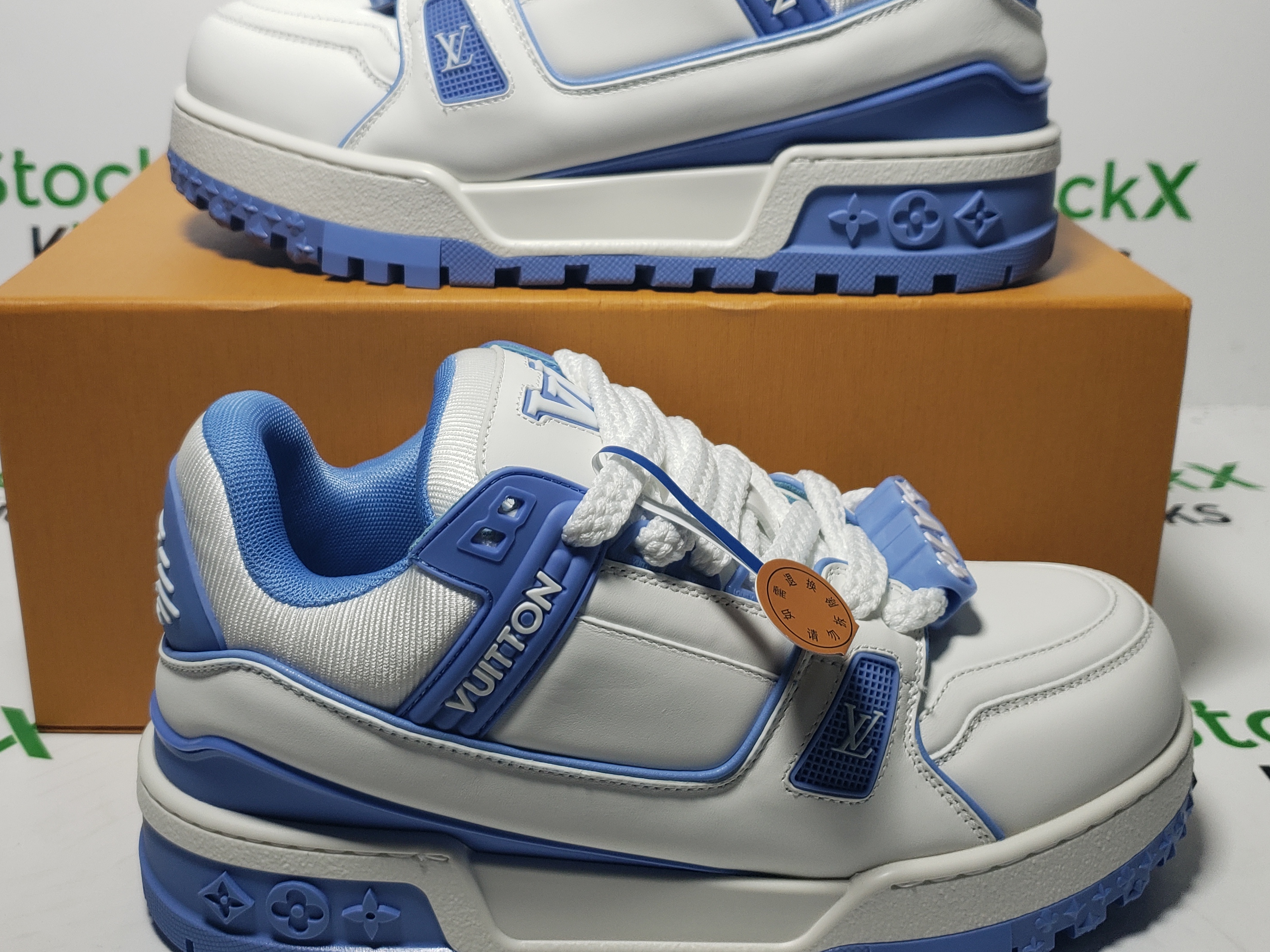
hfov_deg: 50.1
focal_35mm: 37
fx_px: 1358
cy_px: 395
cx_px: 605
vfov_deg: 38.6
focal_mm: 4.3
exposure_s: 1/441
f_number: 1.5
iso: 50
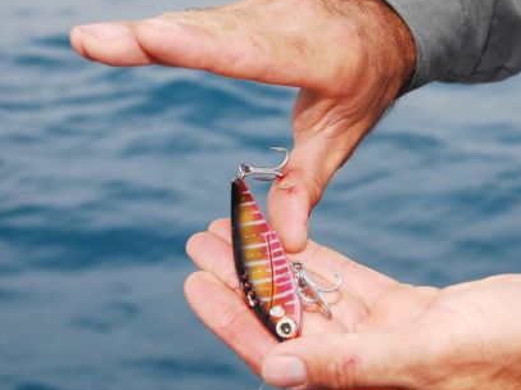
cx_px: 311
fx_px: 1414
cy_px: 180
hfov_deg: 20.9
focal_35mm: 94
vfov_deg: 15.7
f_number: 8
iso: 250
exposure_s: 1/250
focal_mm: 48
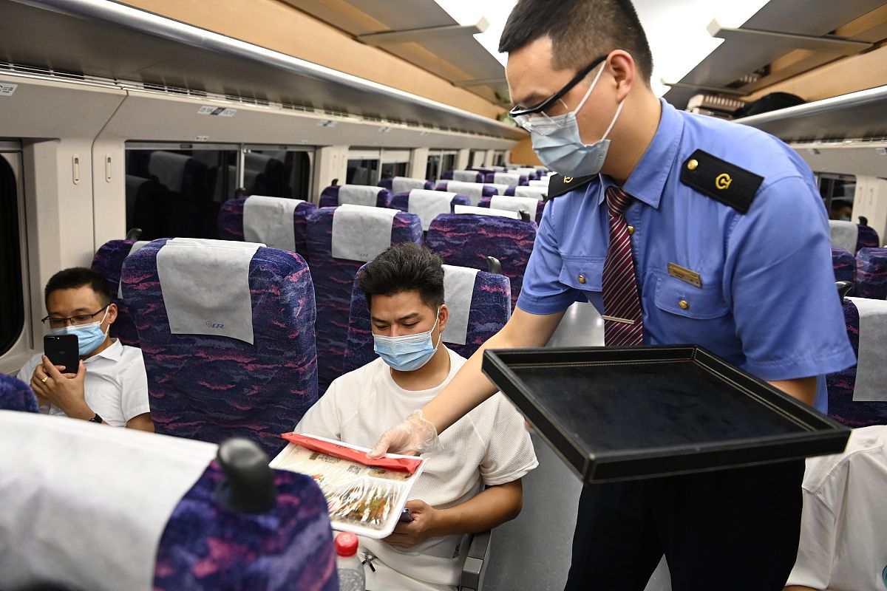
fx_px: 591
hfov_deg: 73.7
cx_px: 444
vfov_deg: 53.1
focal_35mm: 24
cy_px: 296
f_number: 3.2
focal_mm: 24
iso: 3200
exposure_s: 1/320
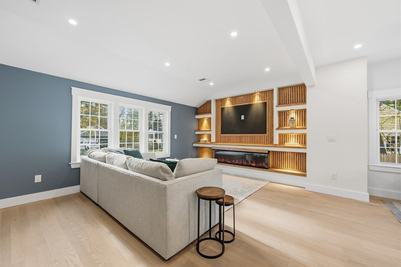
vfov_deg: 81.1
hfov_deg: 104.3
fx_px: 156
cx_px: 200
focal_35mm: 14
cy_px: 134
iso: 100
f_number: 8
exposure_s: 1/3
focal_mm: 14
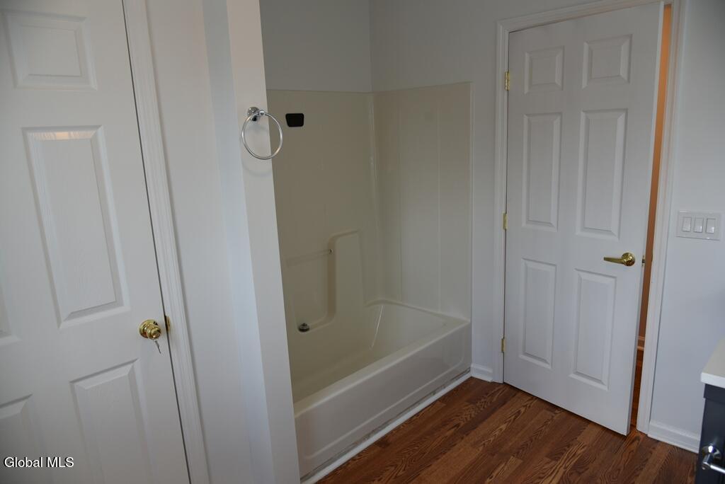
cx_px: 362
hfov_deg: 73.7
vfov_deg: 53.2
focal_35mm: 24
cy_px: 242
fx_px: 484
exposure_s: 1/125
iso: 400
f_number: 5.6
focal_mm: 24
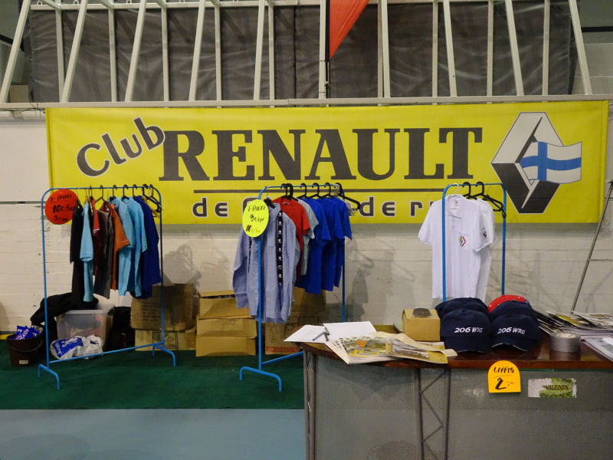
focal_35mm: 38
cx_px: 306
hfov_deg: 49.0
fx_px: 673
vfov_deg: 37.7
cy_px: 230
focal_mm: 6.56
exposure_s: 1/30
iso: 800
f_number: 4
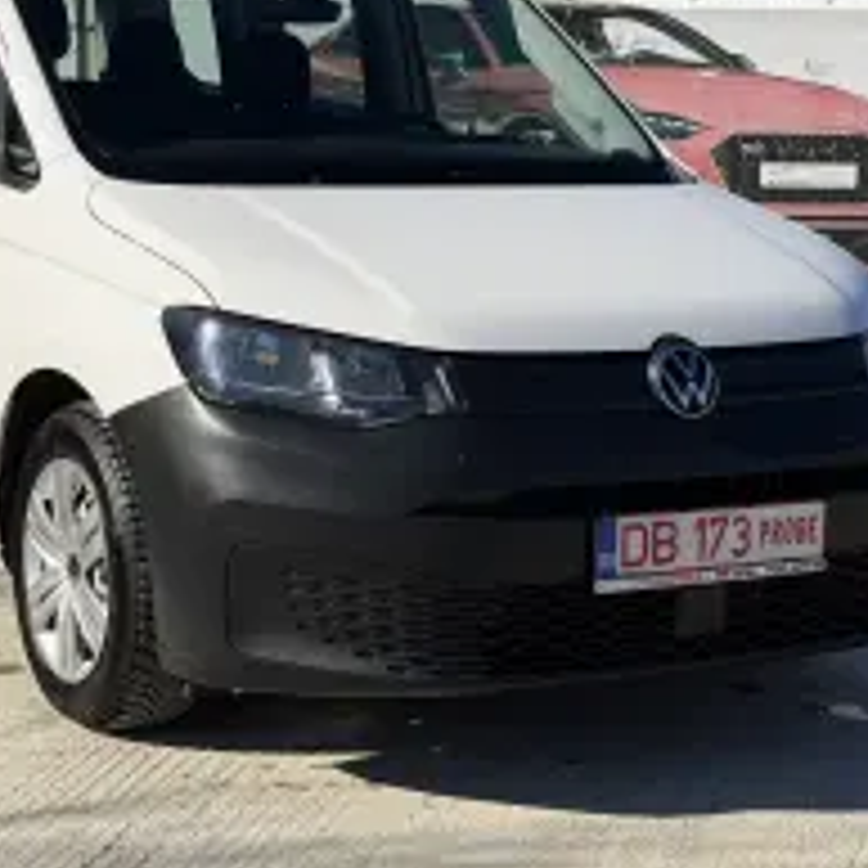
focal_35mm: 79
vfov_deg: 21.9
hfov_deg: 21.9
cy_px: 396
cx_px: 315
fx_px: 2241
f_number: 1.78
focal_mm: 6.76
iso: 80
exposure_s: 1/8772
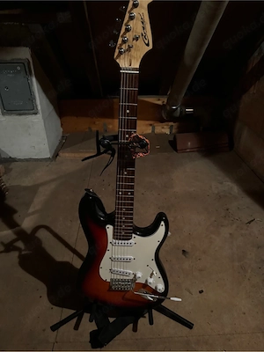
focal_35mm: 24
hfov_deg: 56.8
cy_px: 176
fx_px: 244
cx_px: 132
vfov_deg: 71.6
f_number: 1.78
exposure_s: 1/25
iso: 1250
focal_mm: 6.76
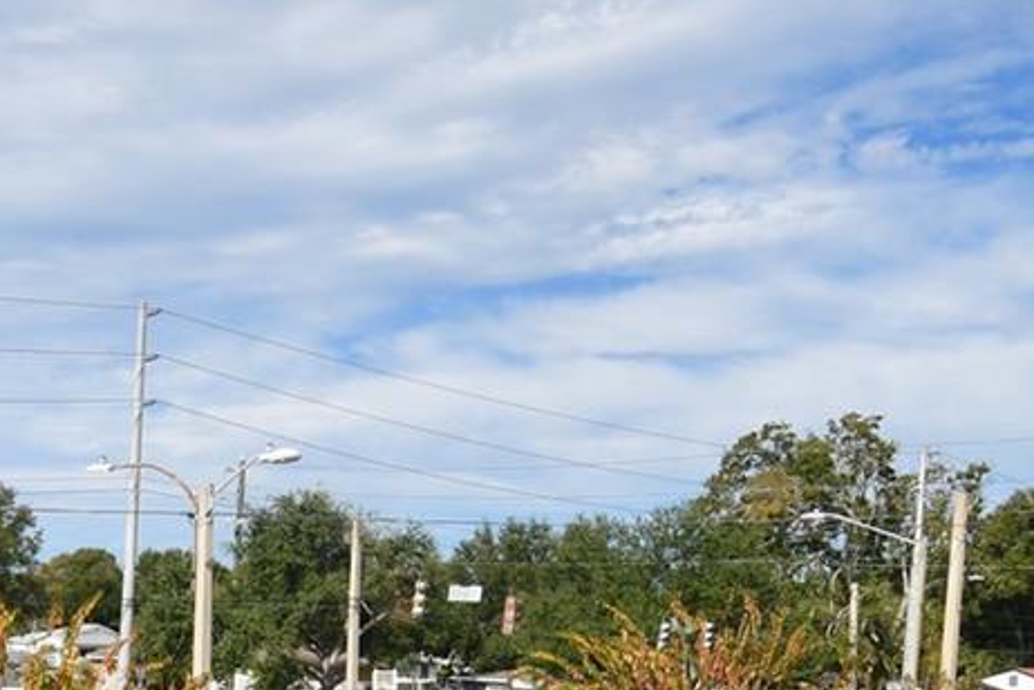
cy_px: 701
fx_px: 1493
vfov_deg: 24.7
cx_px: 213
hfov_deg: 36.9
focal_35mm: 52
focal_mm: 10
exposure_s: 1/250
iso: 100
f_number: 11
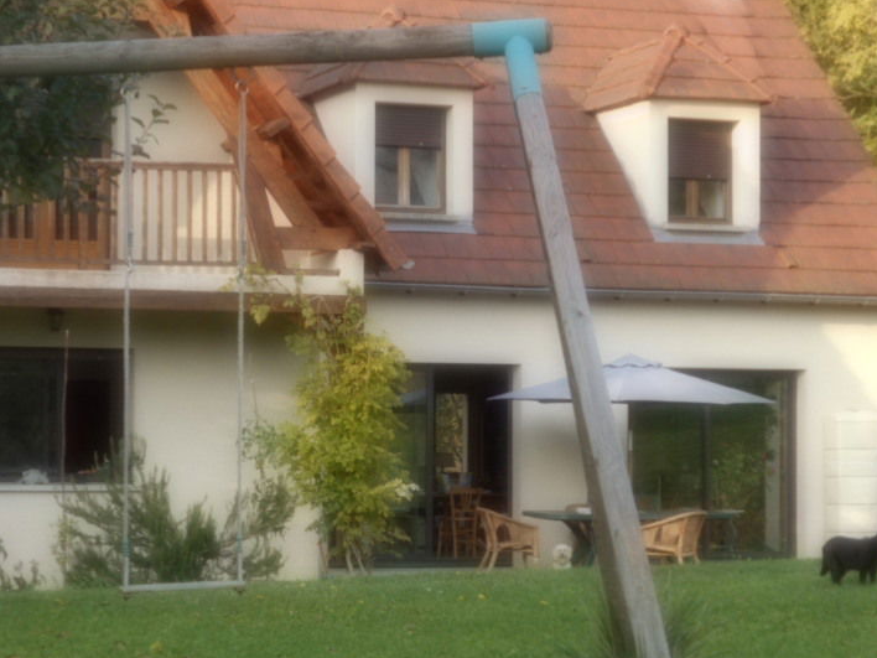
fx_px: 2863
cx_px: 336
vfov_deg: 13.1
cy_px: 452
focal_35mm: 113
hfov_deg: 17.4
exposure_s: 1/80
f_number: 4.5
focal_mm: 8.8
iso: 80
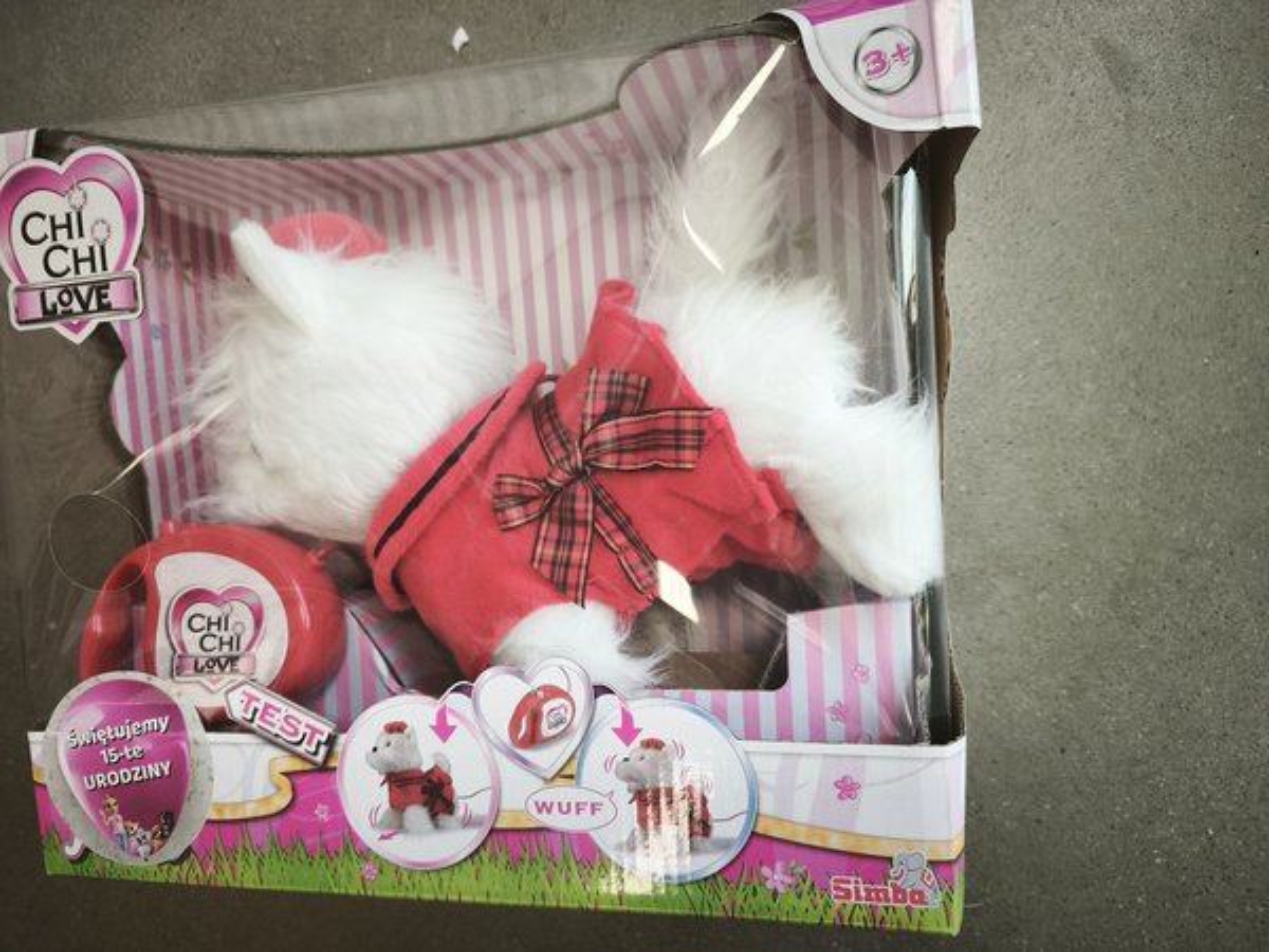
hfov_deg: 73.9
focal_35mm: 23
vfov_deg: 58.9
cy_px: 476
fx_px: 843
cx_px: 634
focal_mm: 5.35
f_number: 1.7
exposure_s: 1/100
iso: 160
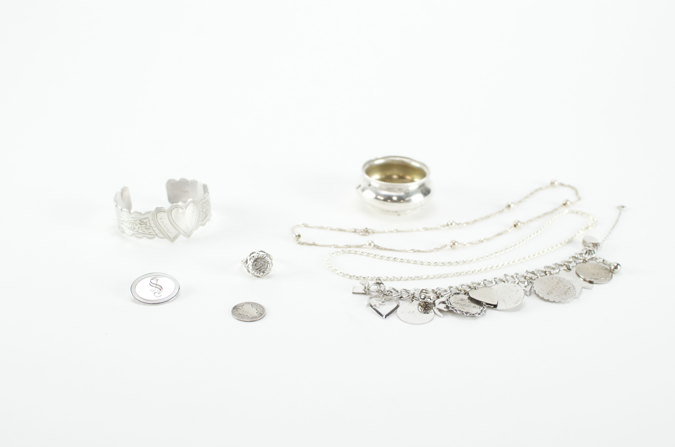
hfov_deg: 37.9
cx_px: 338
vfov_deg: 25.6
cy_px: 224
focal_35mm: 52
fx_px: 982
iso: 800
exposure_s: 1/125
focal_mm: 35
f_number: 4.5
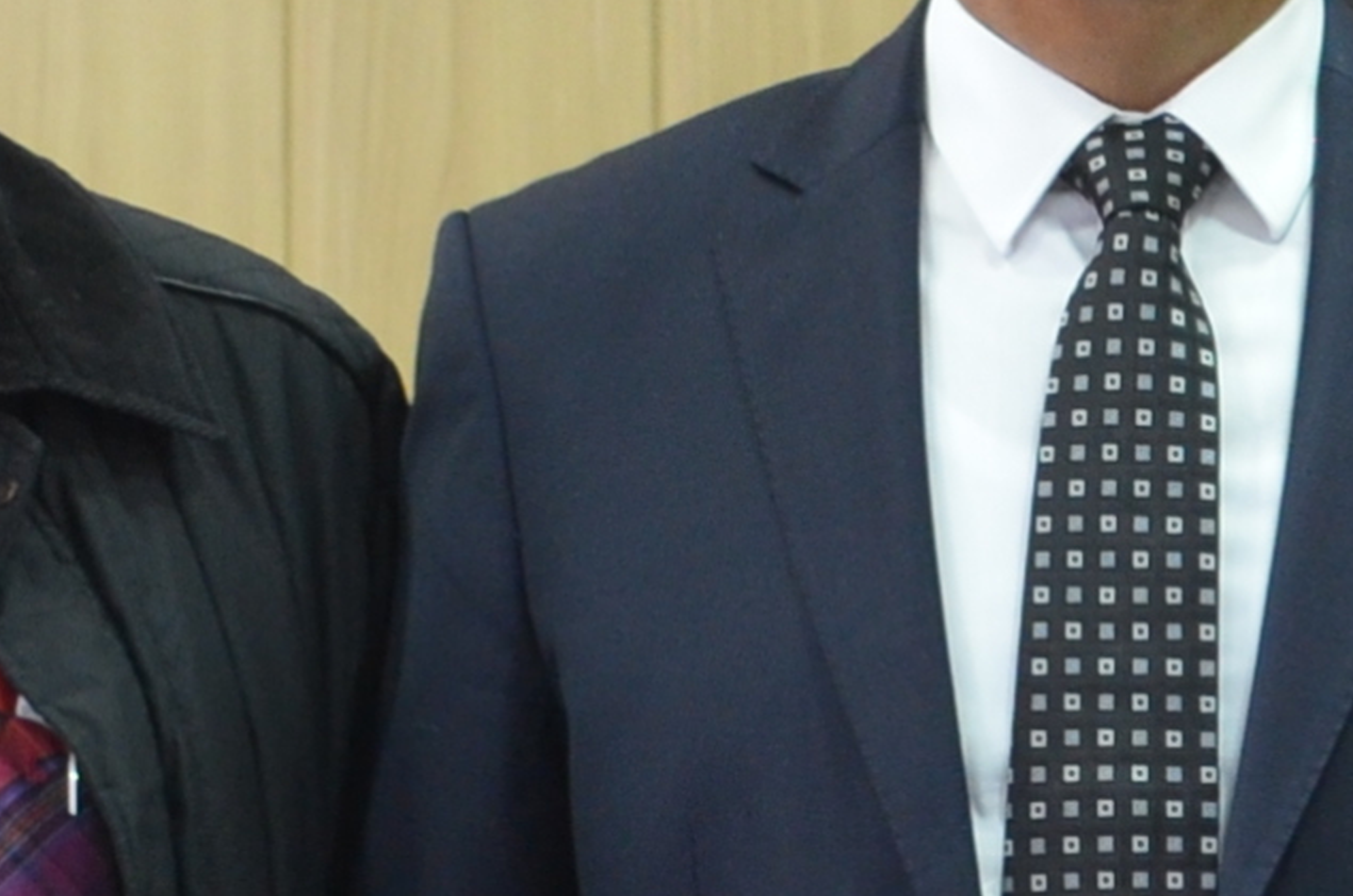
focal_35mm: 192
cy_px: 426
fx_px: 7203
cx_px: 1483
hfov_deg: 10.6
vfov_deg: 7.1
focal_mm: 22
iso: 720
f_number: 4
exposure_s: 1/60
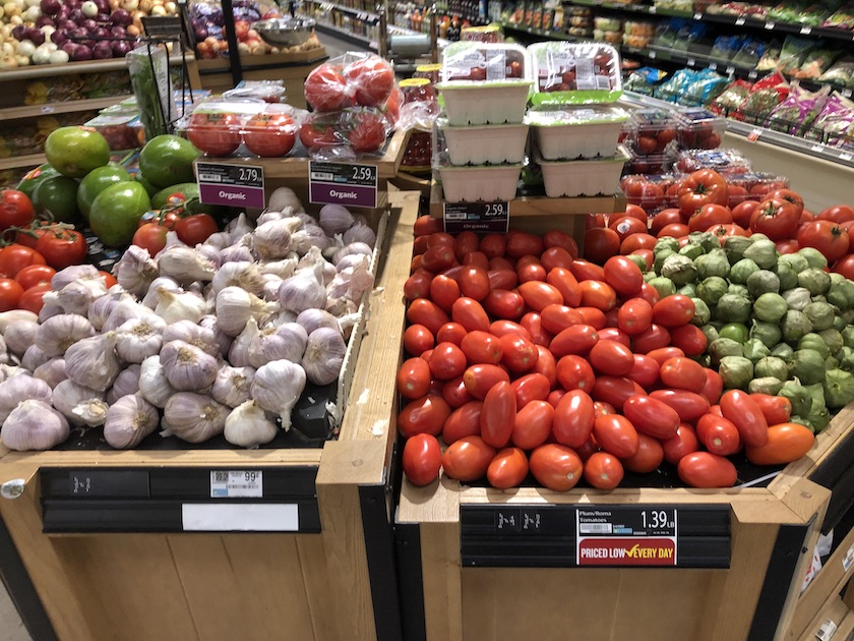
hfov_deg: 63.4
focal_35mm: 28
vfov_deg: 49.7
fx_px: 691
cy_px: 320
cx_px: 427
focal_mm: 3.99
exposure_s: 1/30
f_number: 1.8
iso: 40
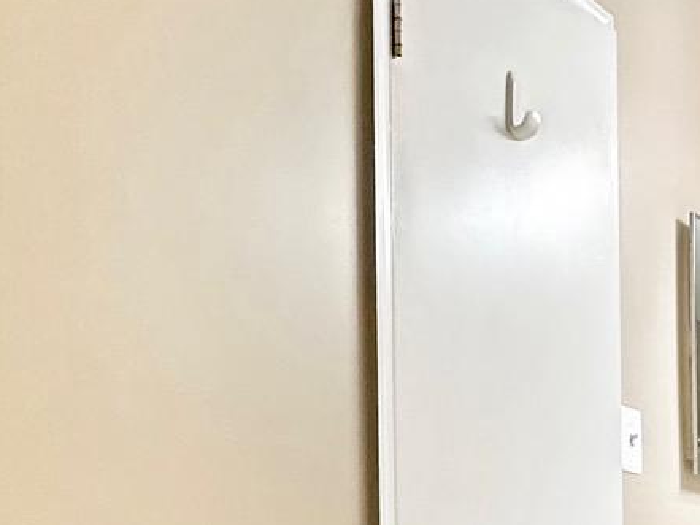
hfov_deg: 29.3
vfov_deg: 20.7
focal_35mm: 65
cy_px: 674
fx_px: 1315
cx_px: 530
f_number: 2.2
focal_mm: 2.22
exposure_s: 1/60
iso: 320
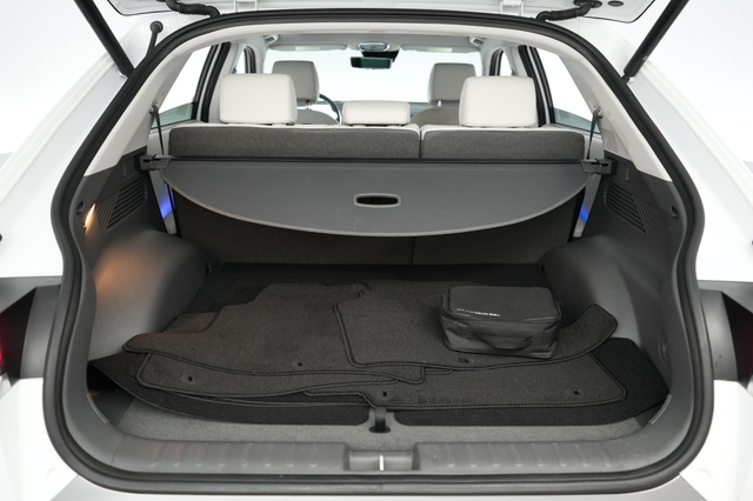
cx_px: 376
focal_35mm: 27
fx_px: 564
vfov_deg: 47.9
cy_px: 250
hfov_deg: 67.4
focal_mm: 27
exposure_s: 1/160
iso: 3200
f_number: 2.8
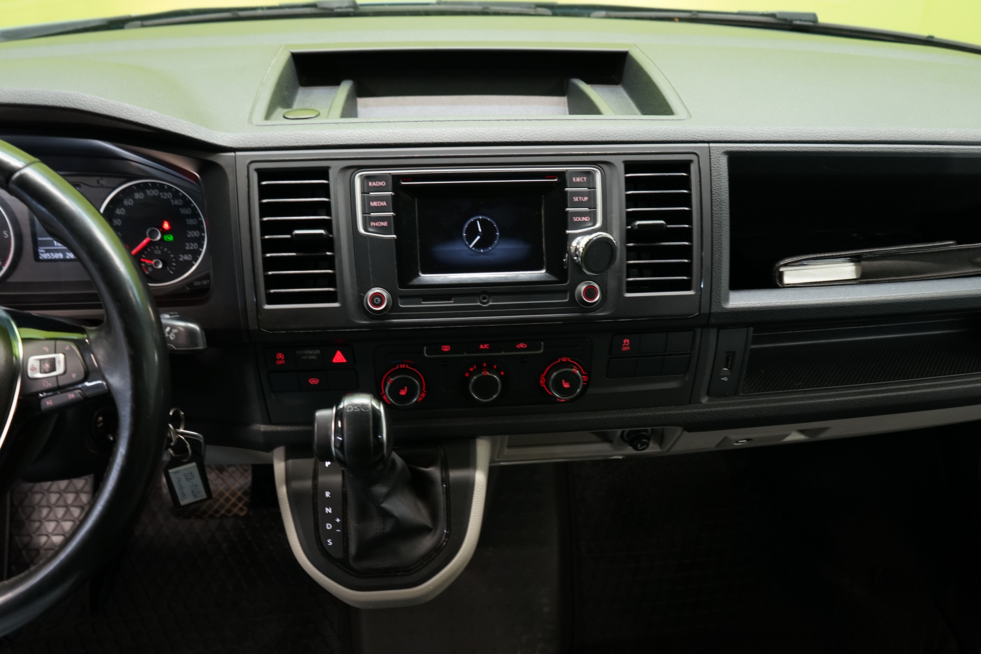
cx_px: 490
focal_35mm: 29
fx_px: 790
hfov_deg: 63.7
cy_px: 327
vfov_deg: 45.0
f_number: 5
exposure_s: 1/15
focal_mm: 29
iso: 1000
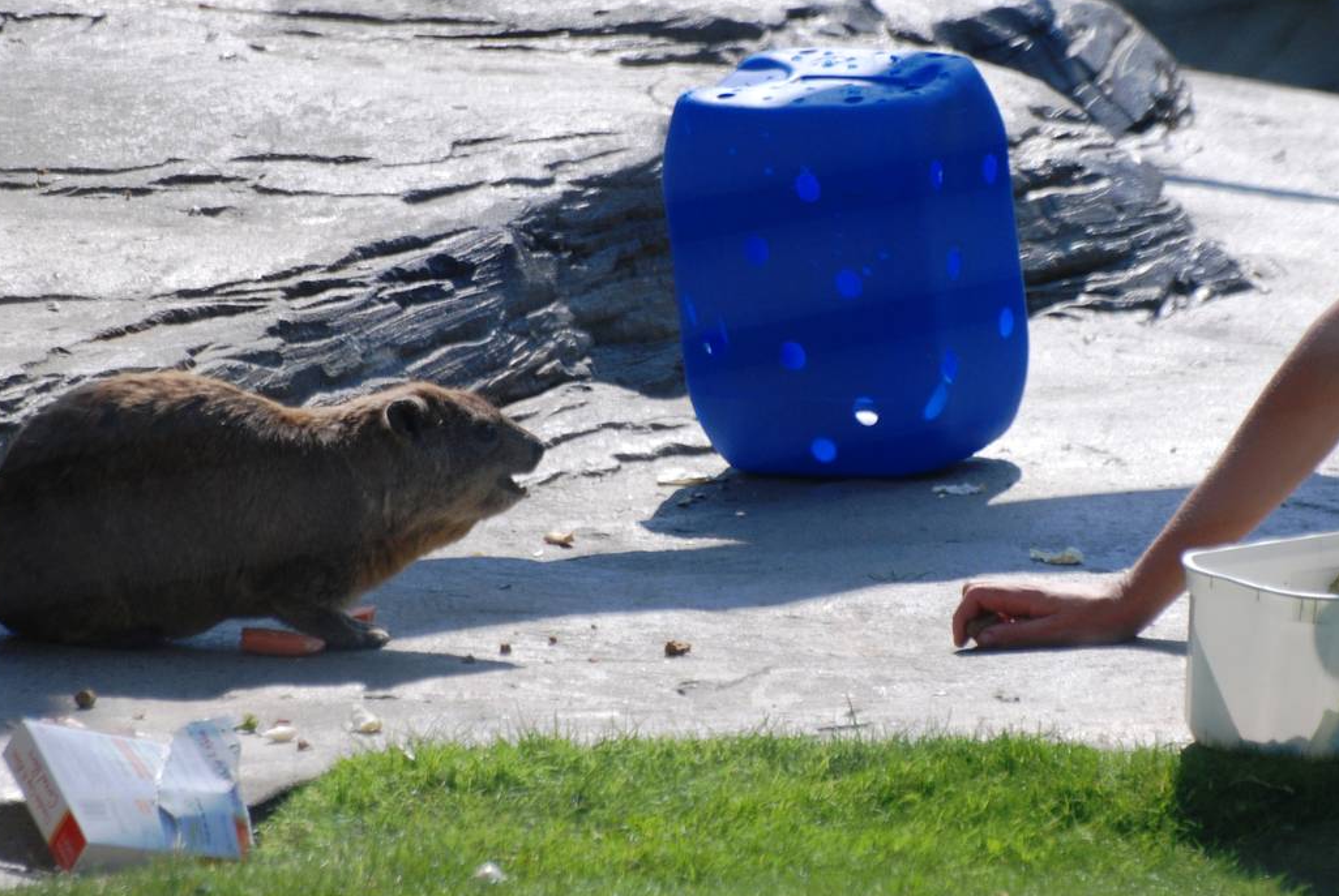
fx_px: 26144
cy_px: 311
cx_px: 800
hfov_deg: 2.9
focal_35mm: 702
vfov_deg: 2.0
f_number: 5.6
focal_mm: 300
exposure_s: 1/800
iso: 200
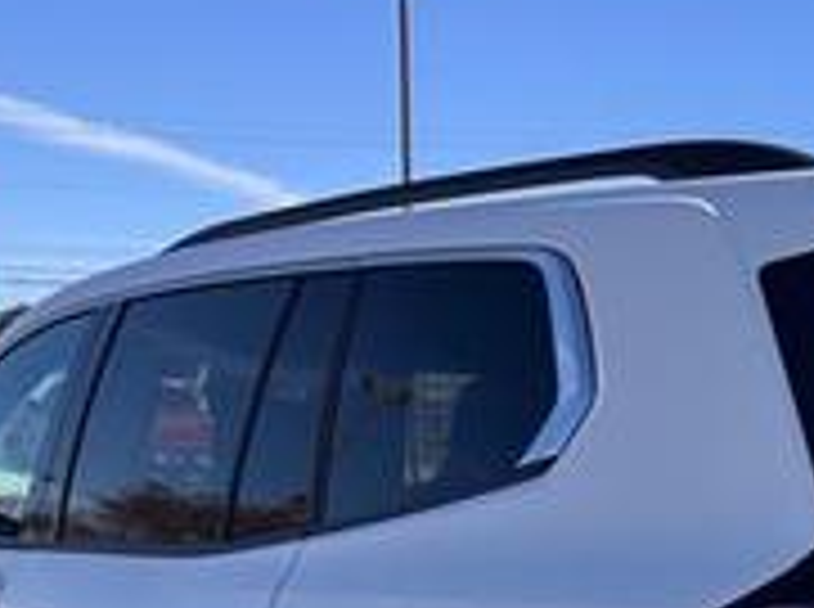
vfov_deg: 20.1
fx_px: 1572
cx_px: 720
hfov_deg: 28.0
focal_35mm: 67
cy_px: 788
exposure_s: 1/3717
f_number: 1.78
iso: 80
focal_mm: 6.86
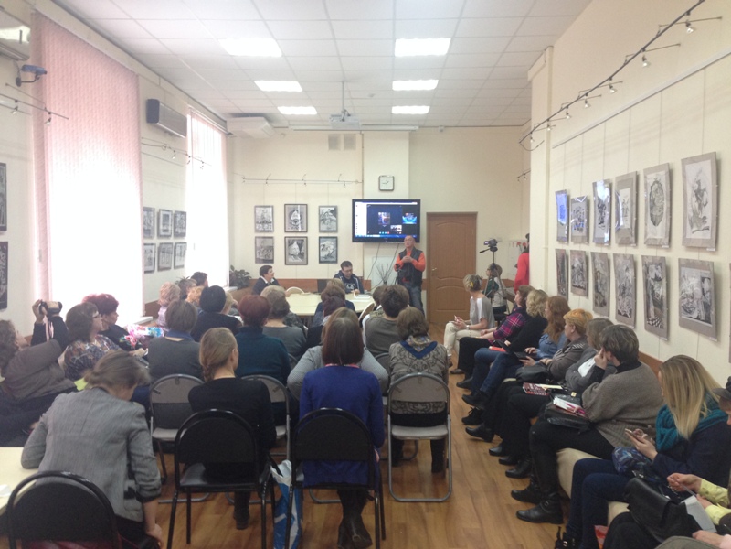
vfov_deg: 42.9
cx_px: 366
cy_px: 274
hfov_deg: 55.4
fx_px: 697
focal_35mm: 33
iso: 125
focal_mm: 4.12
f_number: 2.4
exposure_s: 1/20
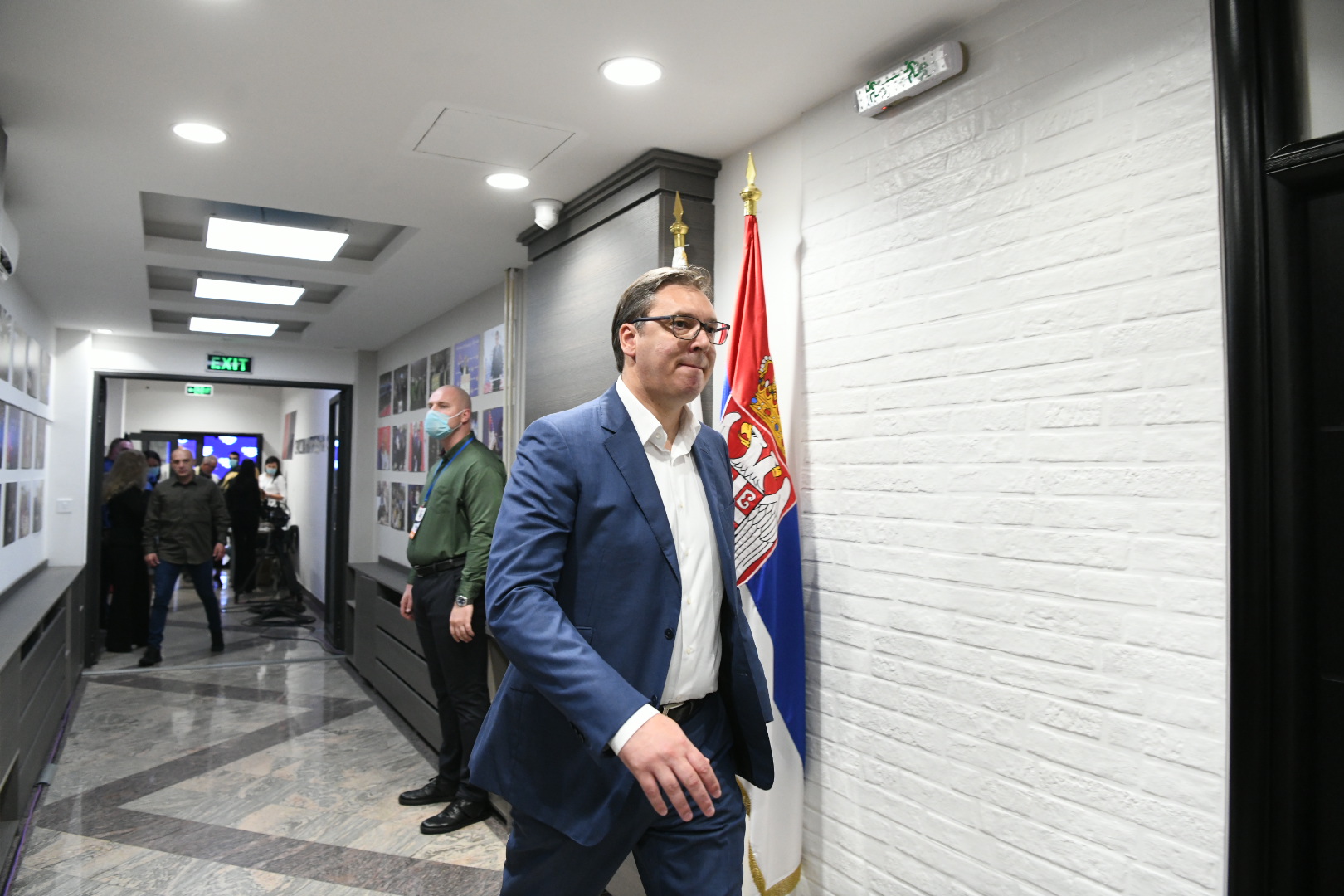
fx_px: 896
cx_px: 672
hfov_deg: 73.7
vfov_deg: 53.1
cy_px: 448
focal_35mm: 24
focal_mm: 24
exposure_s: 1/250
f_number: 4.5
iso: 4000
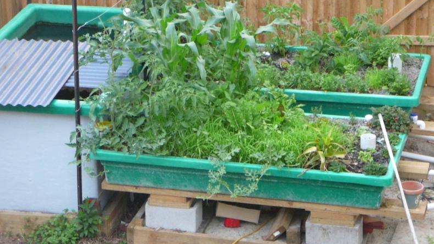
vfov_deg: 8.7
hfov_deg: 15.3
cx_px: 217
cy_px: 103
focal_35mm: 140
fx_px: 1611
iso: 250
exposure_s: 1/30
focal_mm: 19
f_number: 3.9
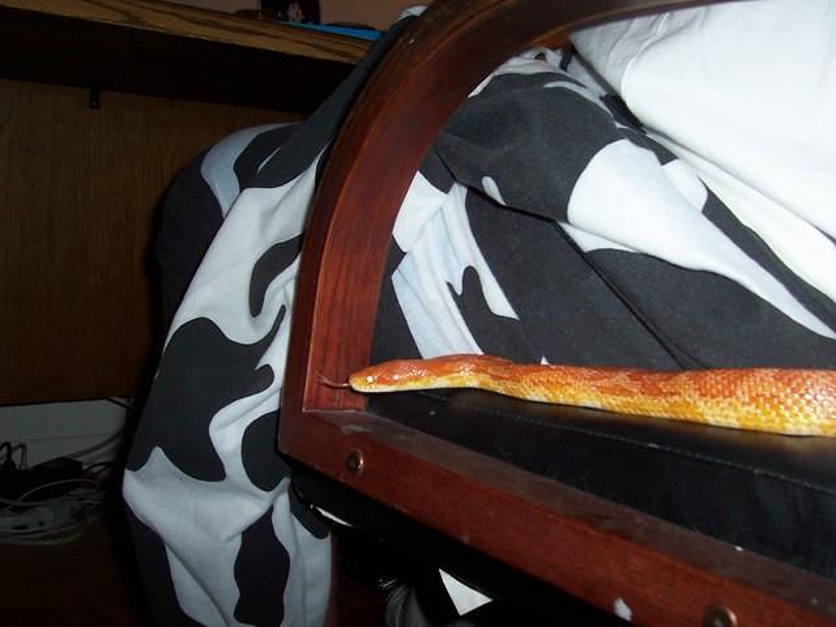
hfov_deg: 50.1
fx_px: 894
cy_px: 314
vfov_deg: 38.7
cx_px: 418
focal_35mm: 37
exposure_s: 1/60
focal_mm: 5.6
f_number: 2.8
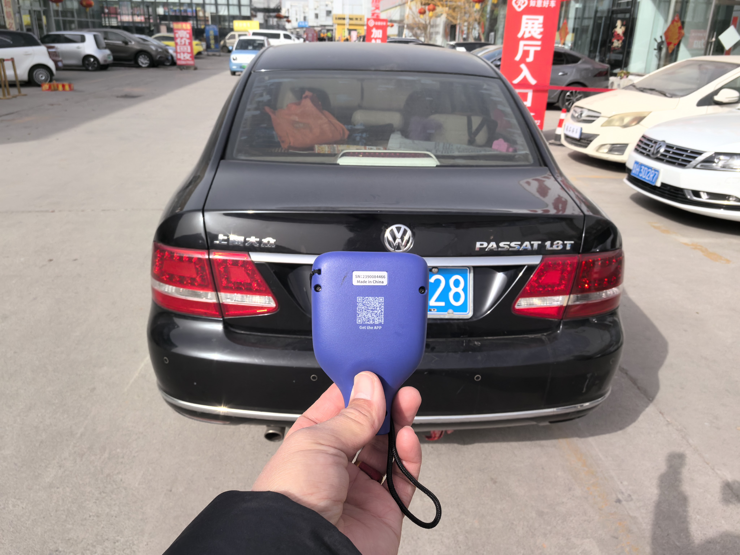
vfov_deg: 51.4
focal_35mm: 27
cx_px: 370
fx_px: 577
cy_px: 278
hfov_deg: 65.3
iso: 100
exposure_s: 1/2012
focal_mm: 5.75
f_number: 4
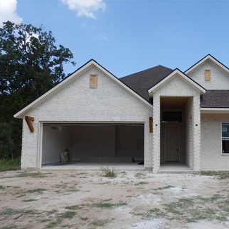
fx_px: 254
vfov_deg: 48.3
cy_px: 130
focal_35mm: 34
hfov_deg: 47.0
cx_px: 166
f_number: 8.7
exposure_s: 1/160
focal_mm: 4.5
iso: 100
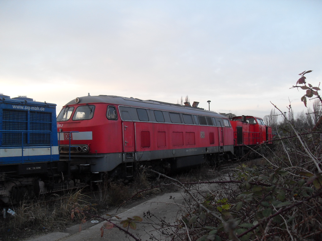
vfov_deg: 41.8
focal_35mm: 34
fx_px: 316
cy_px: 120
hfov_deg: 54.0
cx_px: 161
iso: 100
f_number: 2.8
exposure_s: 1/60
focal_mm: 6.3
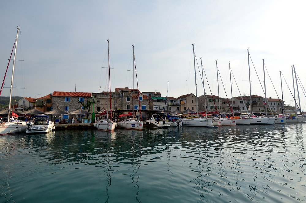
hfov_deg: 85.6
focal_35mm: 20
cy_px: 102
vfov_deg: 63.0
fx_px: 165
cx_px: 153
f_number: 5.6
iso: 400
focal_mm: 13
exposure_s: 1/3200
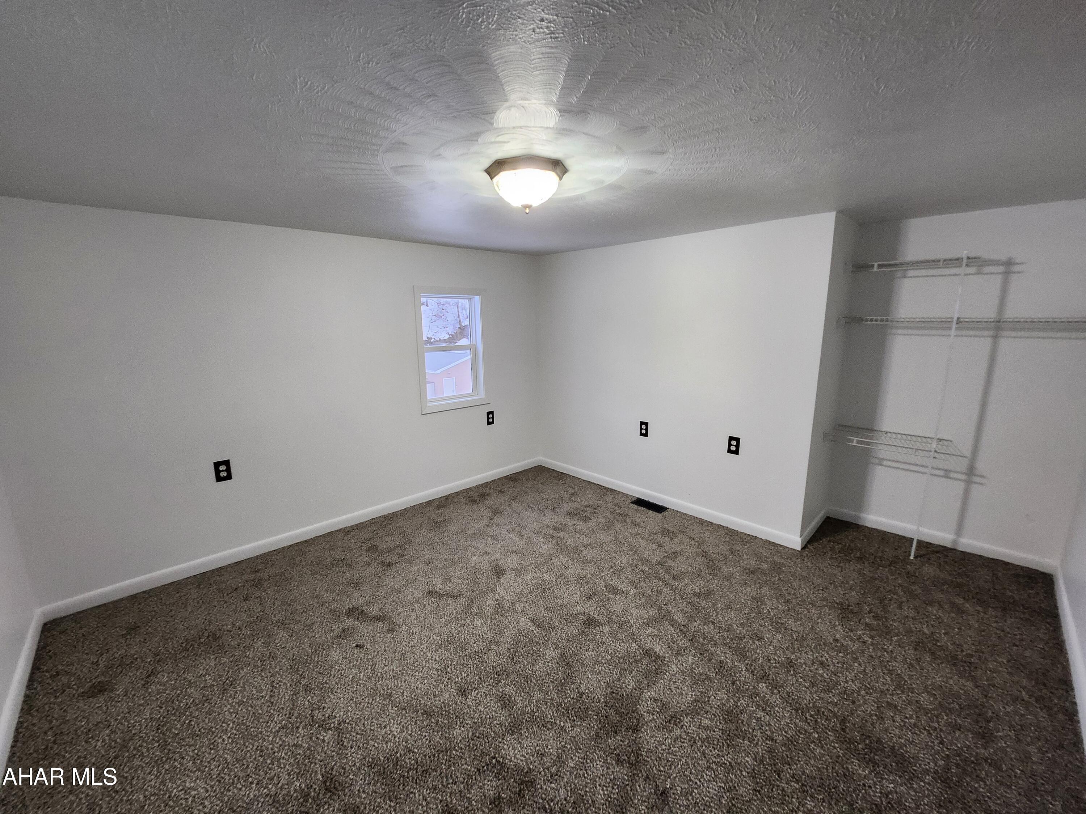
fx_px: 408
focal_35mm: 13
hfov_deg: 106.2
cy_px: 407
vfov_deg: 89.9
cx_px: 543
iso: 320
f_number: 2.2
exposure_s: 1/40
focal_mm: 1.7
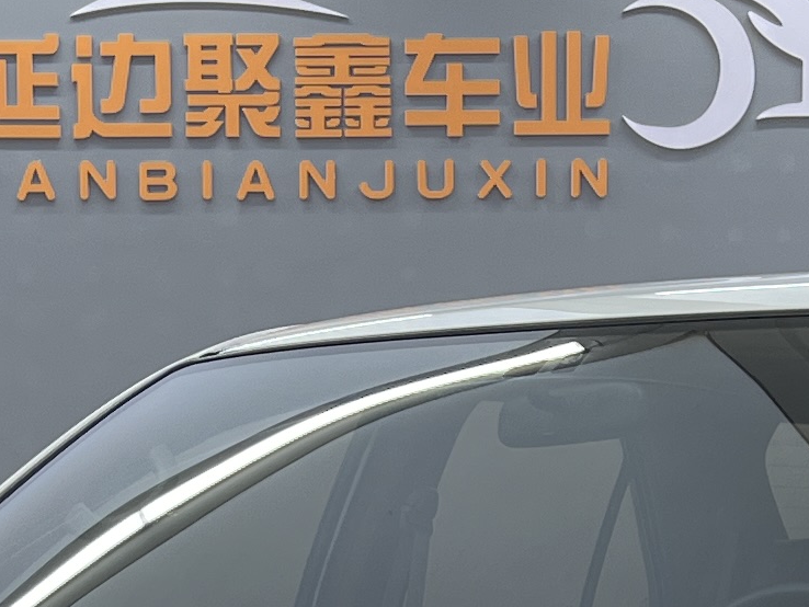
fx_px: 3320
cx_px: 383
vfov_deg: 10.0
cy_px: 1028
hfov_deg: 13.9
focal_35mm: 142
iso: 40
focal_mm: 5.7
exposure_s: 1/166
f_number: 1.5
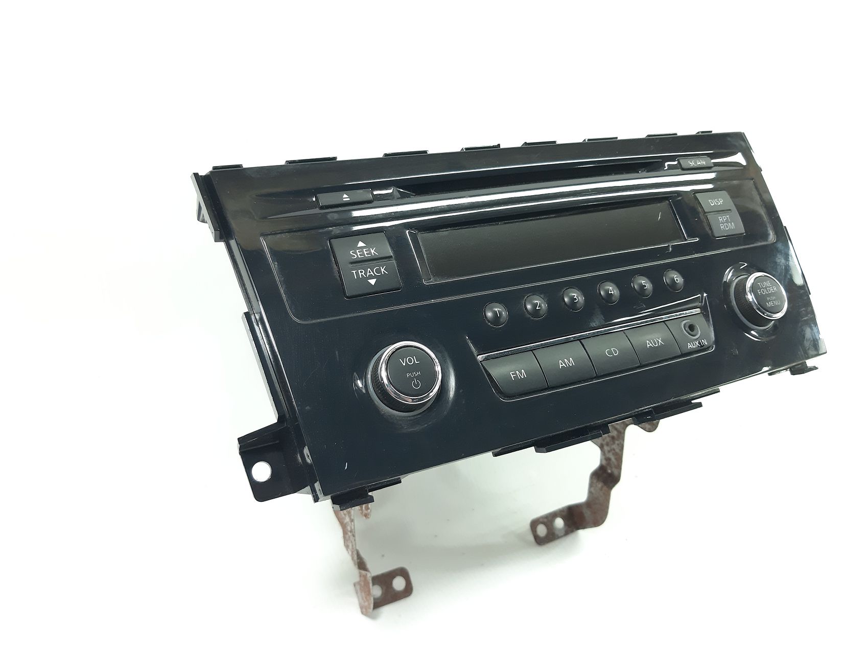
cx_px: 434
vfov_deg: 51.3
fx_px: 677
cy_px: 326
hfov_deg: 65.3
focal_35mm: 27
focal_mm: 3.93
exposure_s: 1/50
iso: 160
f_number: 1.7
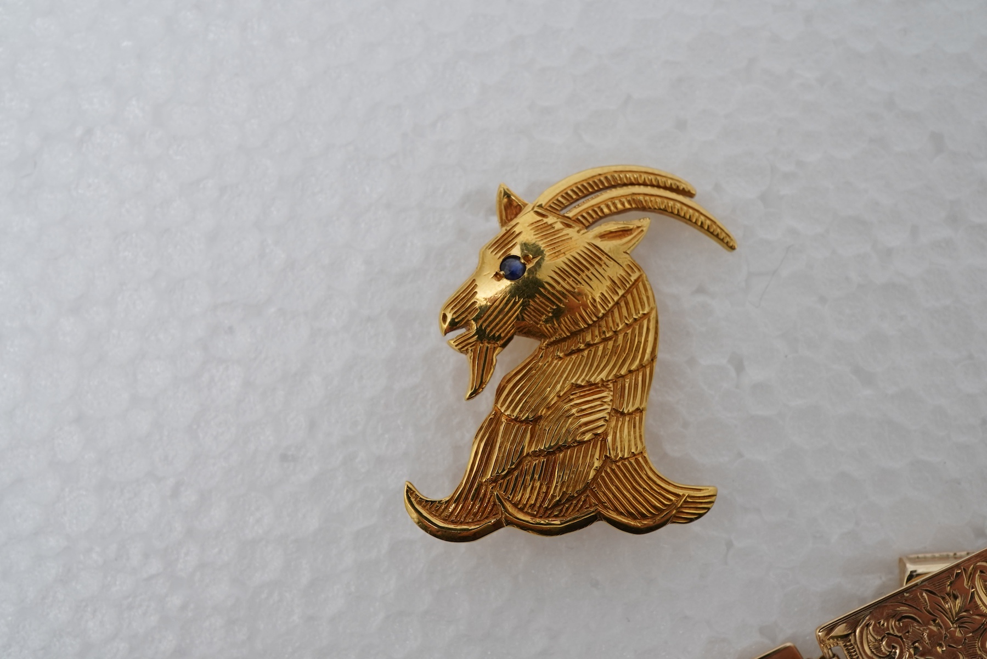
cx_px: 494
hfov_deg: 43.6
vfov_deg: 29.9
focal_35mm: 45
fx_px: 1234
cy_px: 330
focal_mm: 30
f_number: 22
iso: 500
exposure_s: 1/125
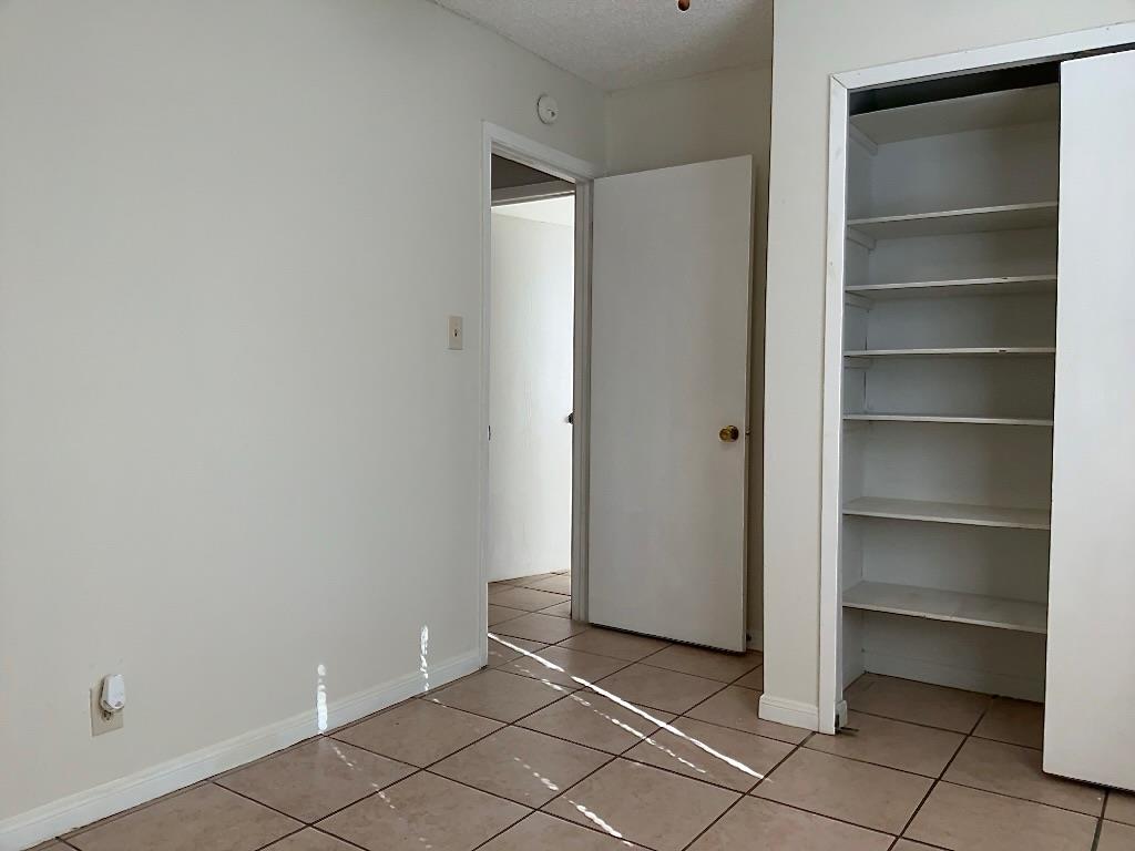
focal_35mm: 27
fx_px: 885
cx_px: 568
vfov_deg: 51.4
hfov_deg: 65.3
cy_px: 426
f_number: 1.8
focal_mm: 3
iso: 40
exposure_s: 1/100
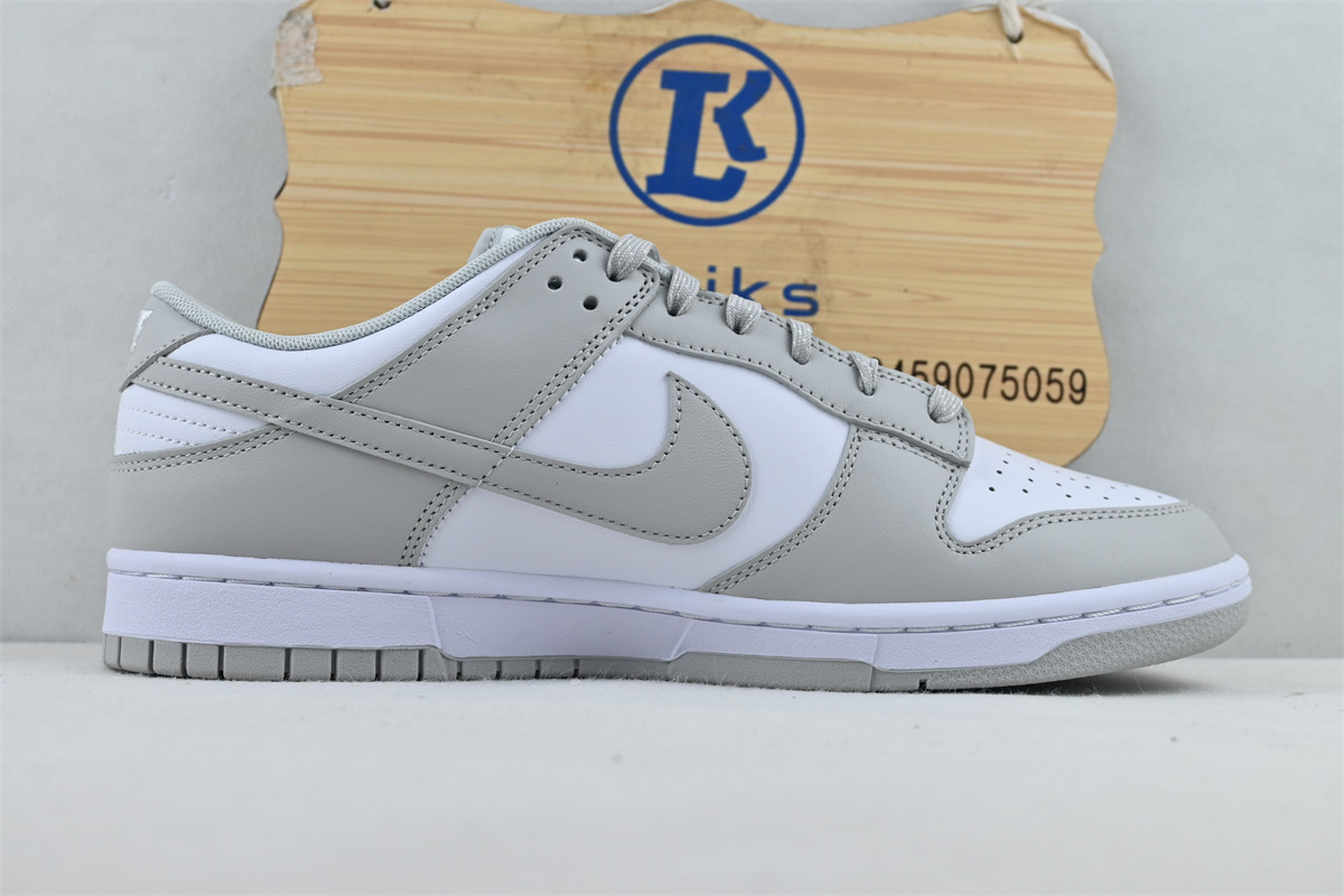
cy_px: 448
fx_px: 1764
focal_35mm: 47
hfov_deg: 41.7
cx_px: 672
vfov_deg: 28.5
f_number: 5
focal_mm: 31.5
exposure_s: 1/100
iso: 100
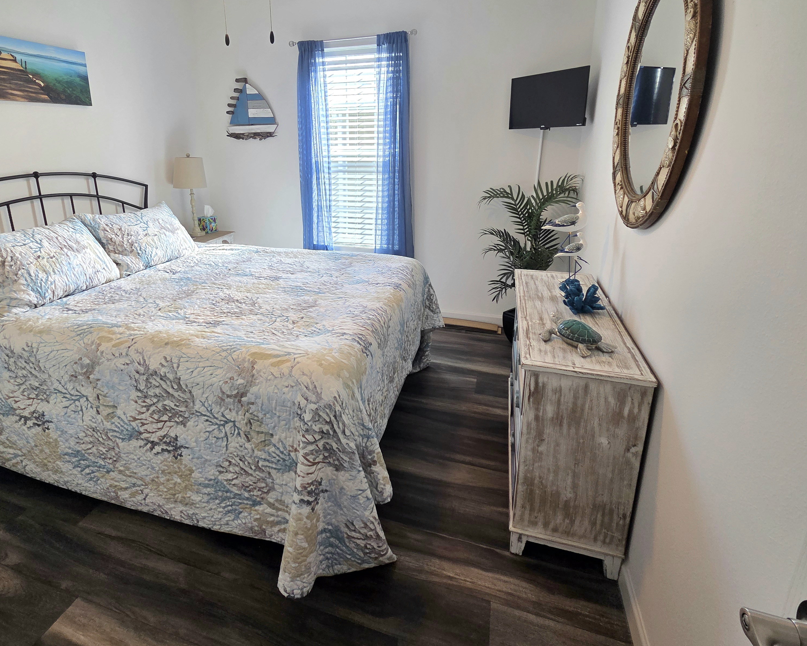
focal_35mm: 17
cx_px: 347
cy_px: 259
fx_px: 406
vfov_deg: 76.1
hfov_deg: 89.1
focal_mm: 2.2
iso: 80
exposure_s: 1/120
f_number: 2.2
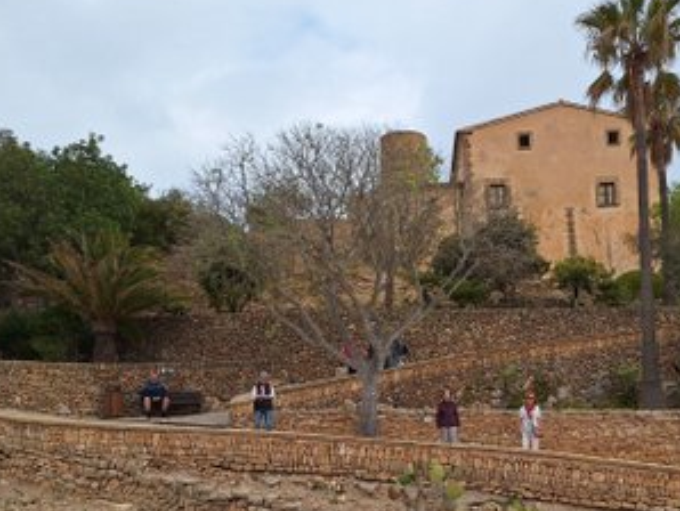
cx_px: 411
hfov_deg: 49.8
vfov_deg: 38.6
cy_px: 306
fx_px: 727
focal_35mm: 37
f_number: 1.8
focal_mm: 5.54
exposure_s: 1/2415
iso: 40
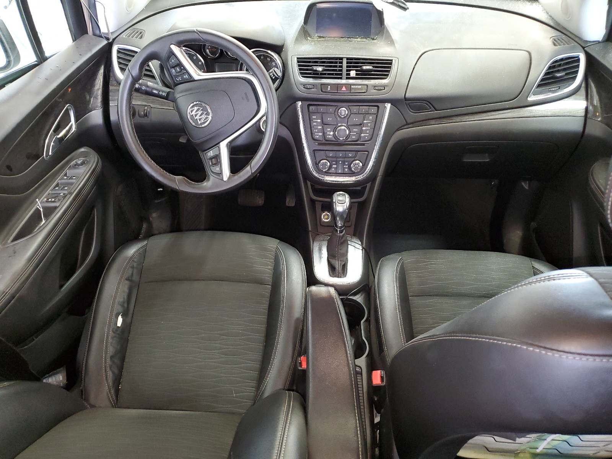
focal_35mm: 26
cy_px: 230
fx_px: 460
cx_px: 306
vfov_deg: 53.1
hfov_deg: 67.3
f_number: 1.5
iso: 296
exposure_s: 1/30
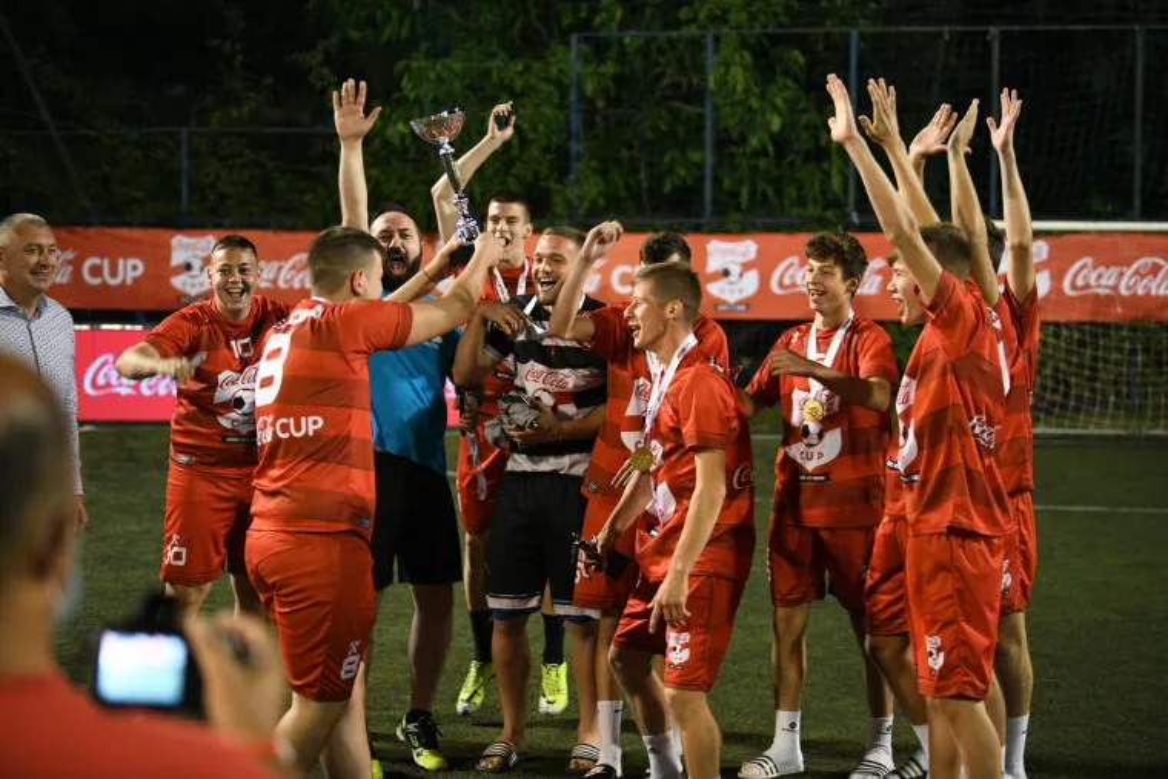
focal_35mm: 70
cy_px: 390
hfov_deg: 28.8
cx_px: 584
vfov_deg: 19.5
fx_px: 2271
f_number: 2.8
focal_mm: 70
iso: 4000
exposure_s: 1/160
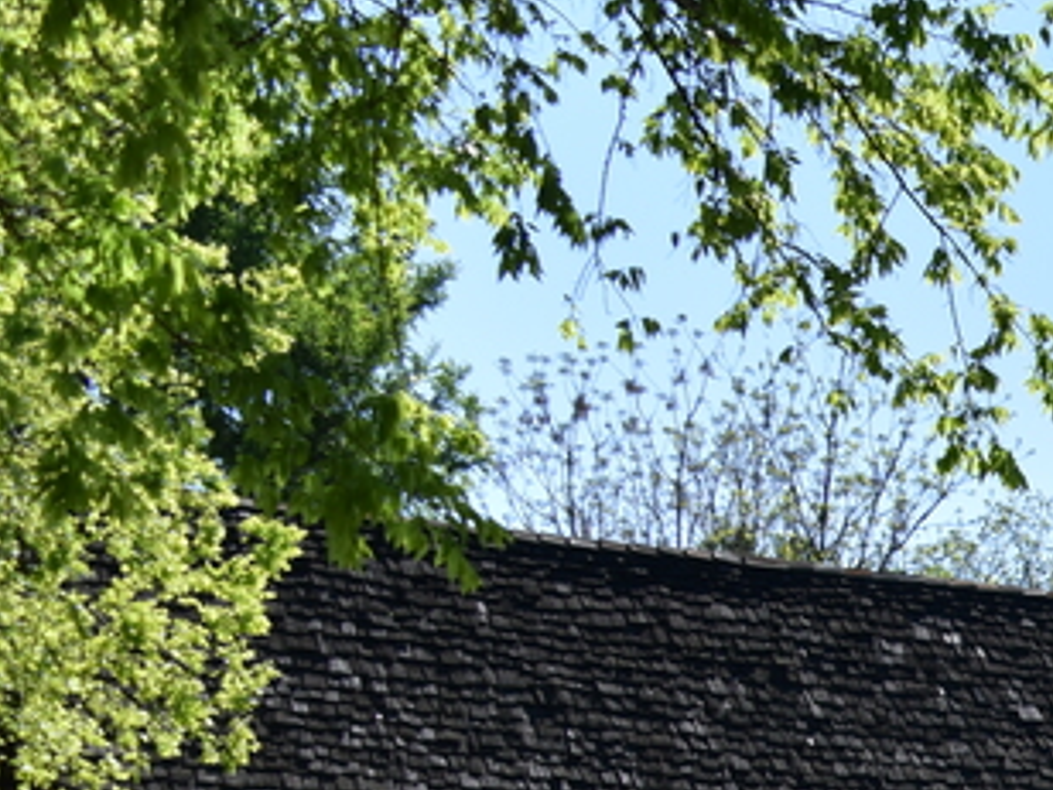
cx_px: 2185
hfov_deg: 14.3
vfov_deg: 12.5
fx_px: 3407
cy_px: 1194
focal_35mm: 112
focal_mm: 28
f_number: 8
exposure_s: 1/250
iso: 100
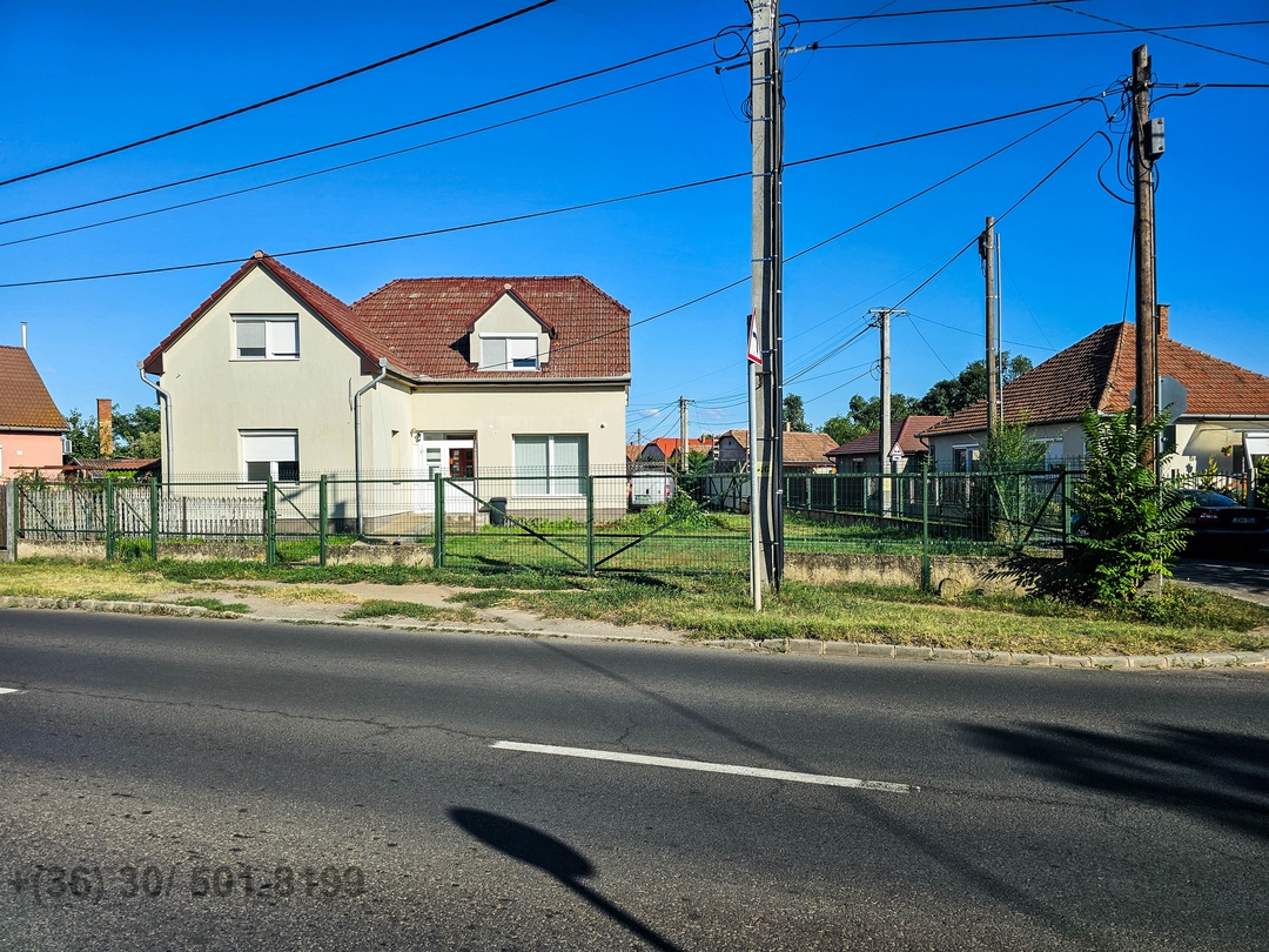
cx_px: 634
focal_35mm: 23
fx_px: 843
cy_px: 476
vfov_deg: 58.9
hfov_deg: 73.9
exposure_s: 1/1000
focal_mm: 6.3
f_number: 1.7
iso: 10
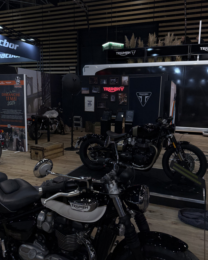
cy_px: 130
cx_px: 106
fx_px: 231
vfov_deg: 58.8
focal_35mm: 30
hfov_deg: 48.5
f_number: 1.78
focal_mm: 6.76
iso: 80
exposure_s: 1/307
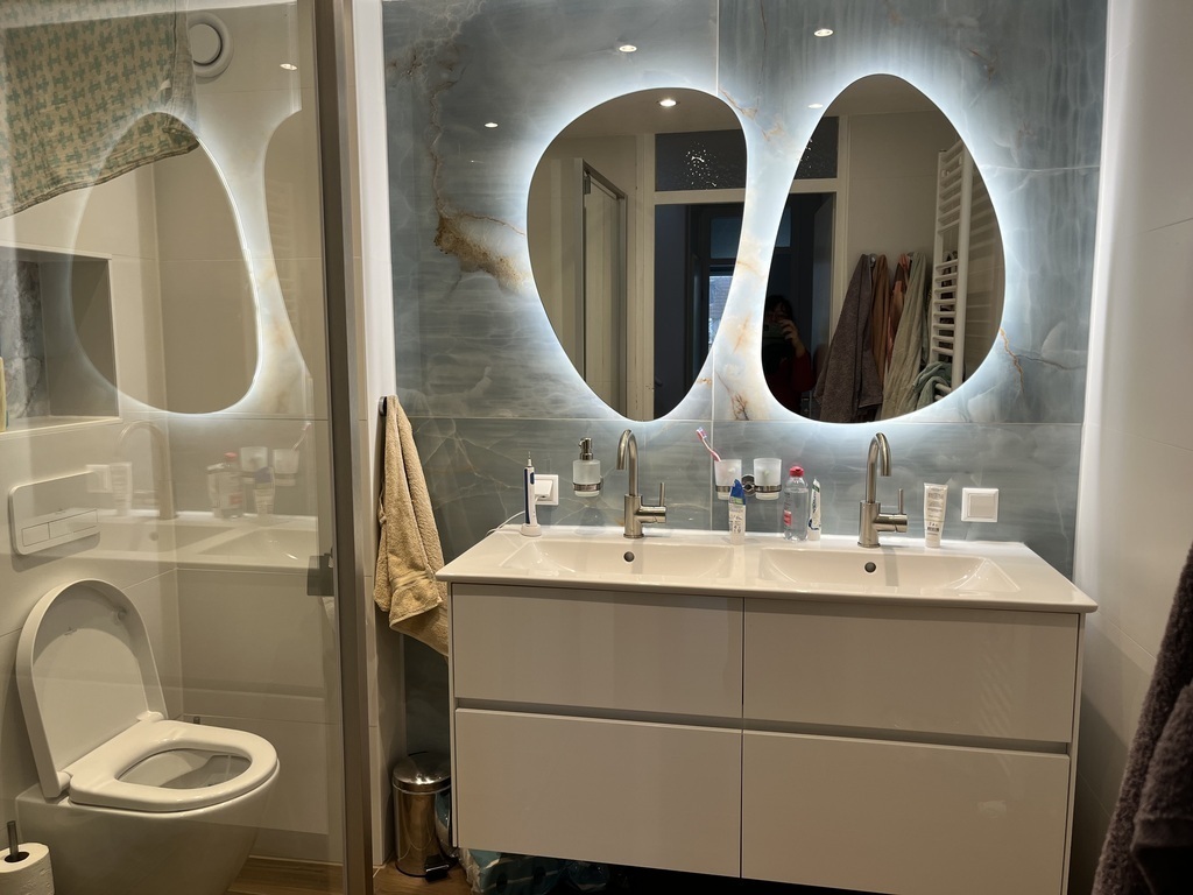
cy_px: 448
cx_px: 596
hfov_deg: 67.3
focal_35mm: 26
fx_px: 896
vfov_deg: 53.1
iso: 64
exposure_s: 1/100
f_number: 1.6
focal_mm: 5.1
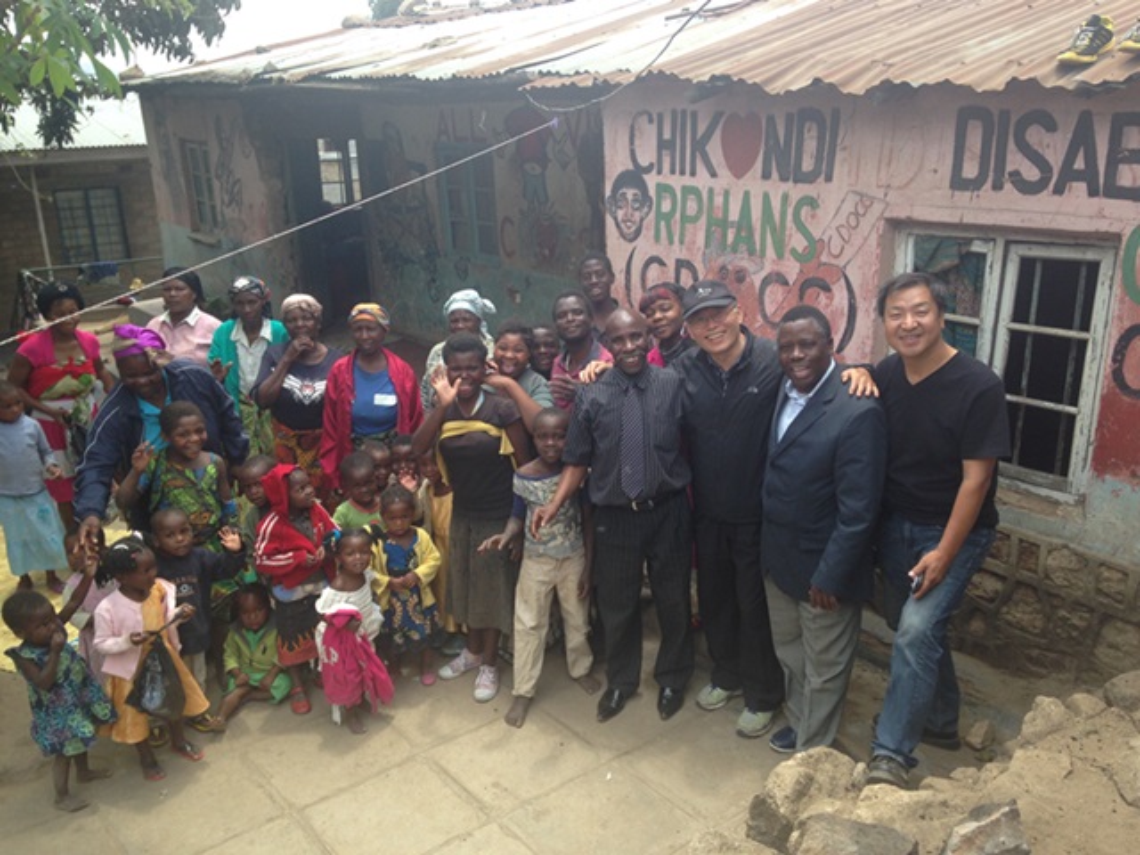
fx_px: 1087
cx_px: 570
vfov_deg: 42.9
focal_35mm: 33
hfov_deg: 55.4
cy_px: 428
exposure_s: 1/387
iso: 50
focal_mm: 4.12
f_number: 2.4
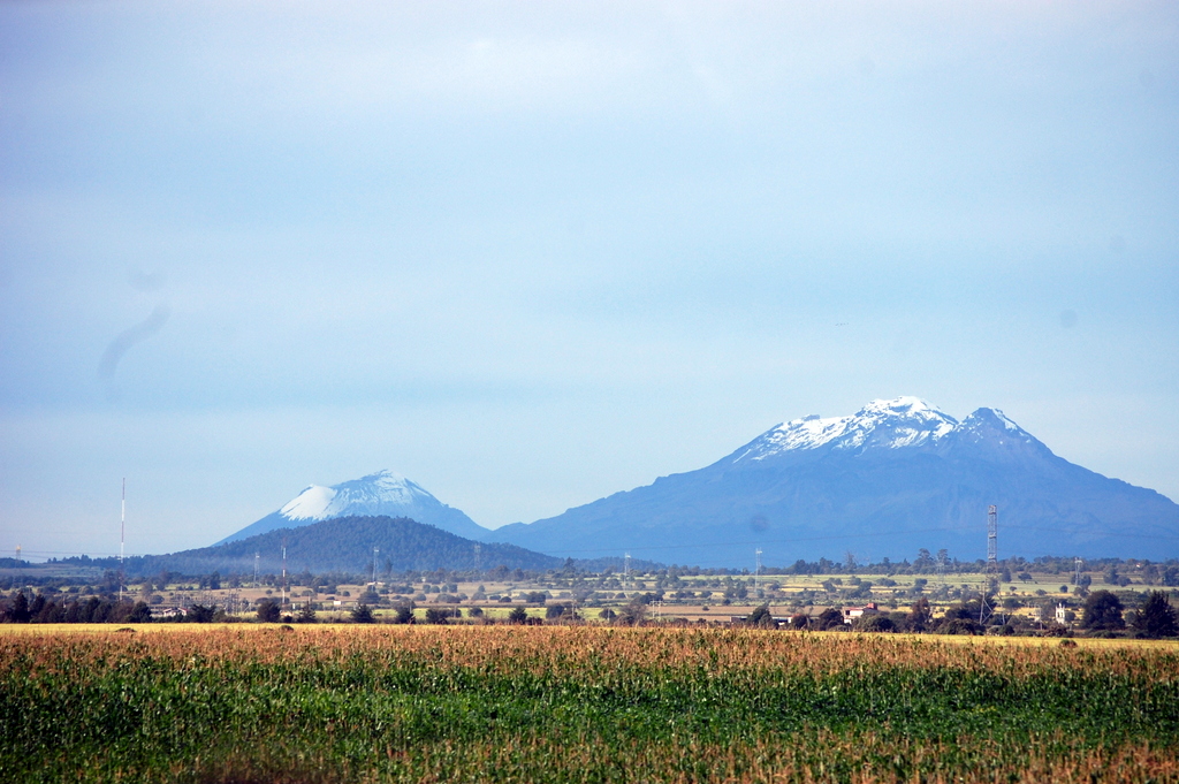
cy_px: 392
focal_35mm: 180
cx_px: 590
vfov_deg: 7.6
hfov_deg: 11.4
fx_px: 5890
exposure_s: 1/640
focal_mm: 120
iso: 200
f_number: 6.3
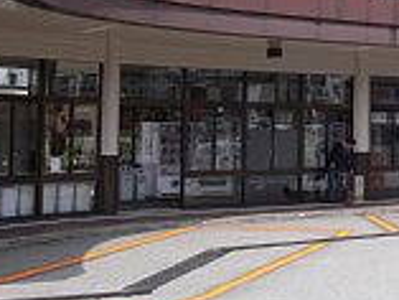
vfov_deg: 16.2
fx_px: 1027
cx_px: 389
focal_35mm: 89
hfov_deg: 21.3
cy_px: -18
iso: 80
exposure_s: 1/200
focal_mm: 7.4
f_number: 5.6
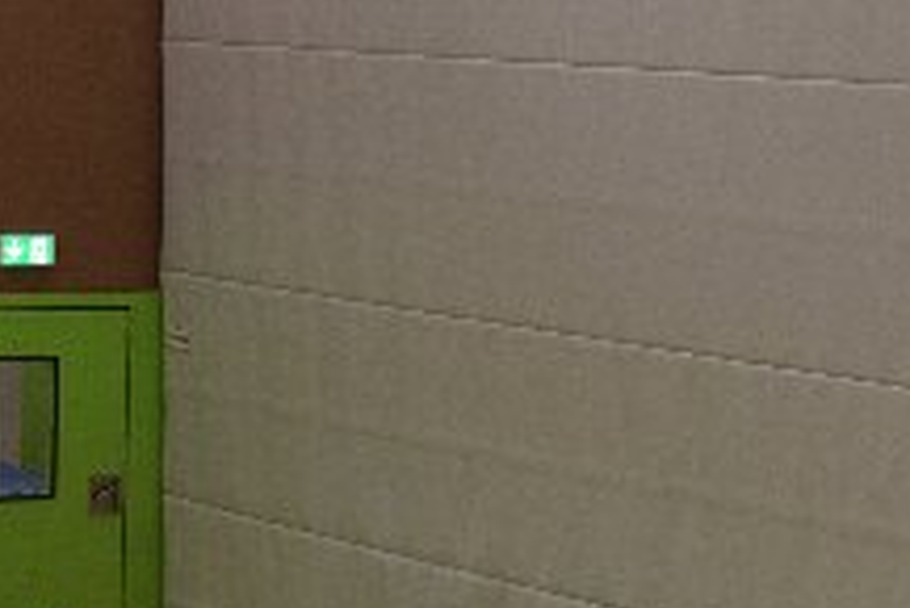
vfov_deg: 6.2
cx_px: -29
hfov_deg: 9.5
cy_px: 1361
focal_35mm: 214
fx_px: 5421
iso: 800
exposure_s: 1/160
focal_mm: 31
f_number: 4.5
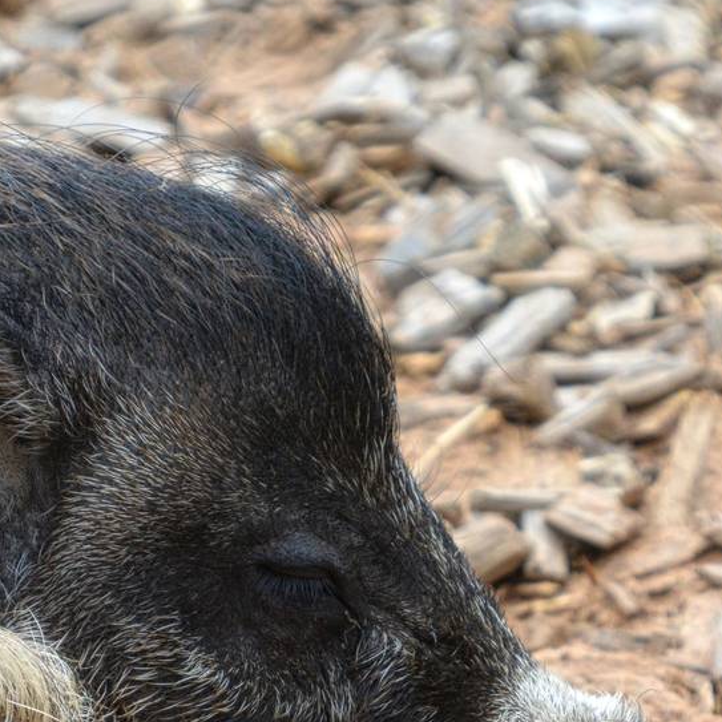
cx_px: 423
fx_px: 28388
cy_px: 667
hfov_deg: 1.5
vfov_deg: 1.5
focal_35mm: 1203
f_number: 6.3
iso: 800
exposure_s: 1/800
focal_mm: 320
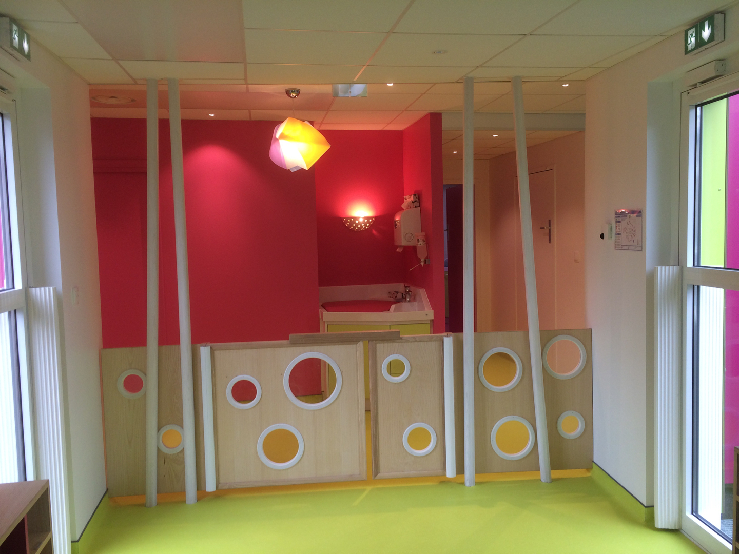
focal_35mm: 29
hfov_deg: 61.7
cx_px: 370
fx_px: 619
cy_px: 277
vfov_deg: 48.2
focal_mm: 4.15
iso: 50
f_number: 2.2
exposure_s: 1/50
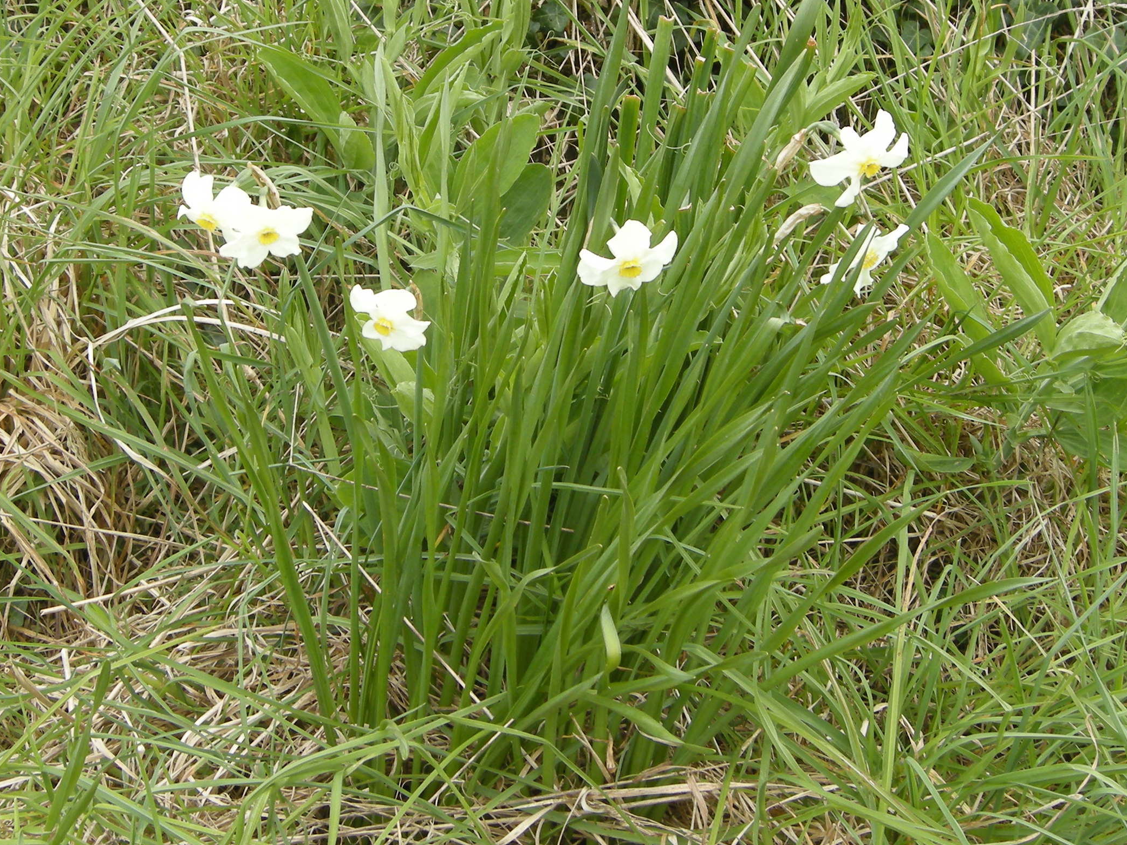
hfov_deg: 50.1
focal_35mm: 37
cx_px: 559
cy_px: 415
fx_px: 1205
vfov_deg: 38.7
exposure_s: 1/125
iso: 64
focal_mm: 7.5
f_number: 4.3
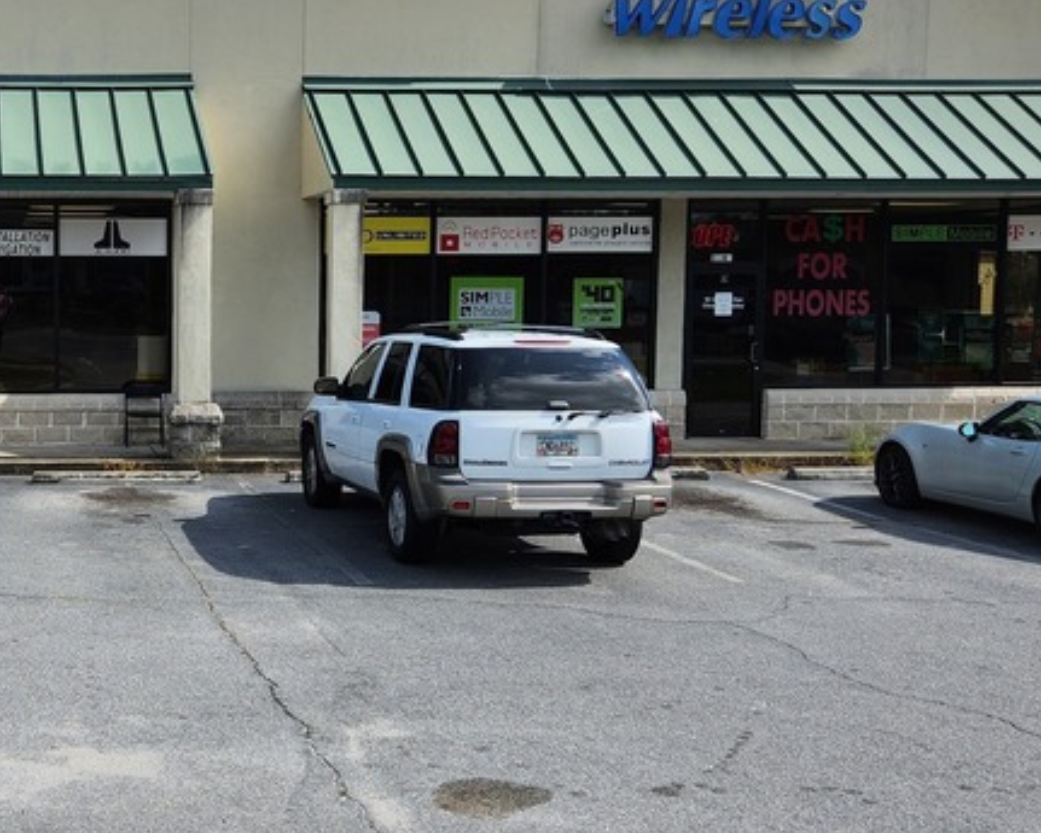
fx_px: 1541
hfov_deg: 35.5
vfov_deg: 30.2
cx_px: 140
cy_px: 377
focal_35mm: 50
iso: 20
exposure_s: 1/1824
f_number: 1.8
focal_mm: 5.4
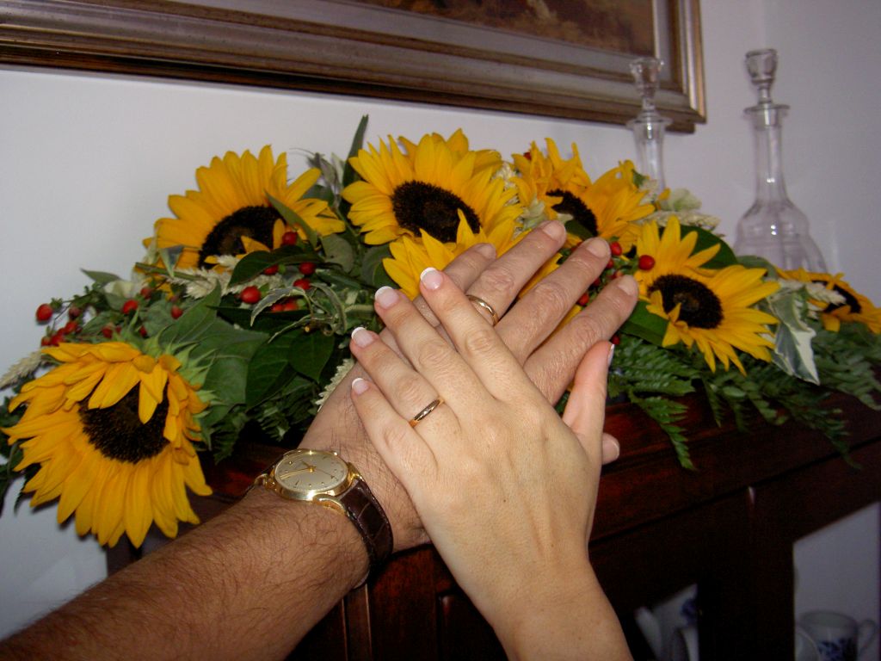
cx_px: 440
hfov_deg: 47.9
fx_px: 993
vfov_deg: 36.8
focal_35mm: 39
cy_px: 330
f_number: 2.8
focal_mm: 8
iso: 200
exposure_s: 1/60
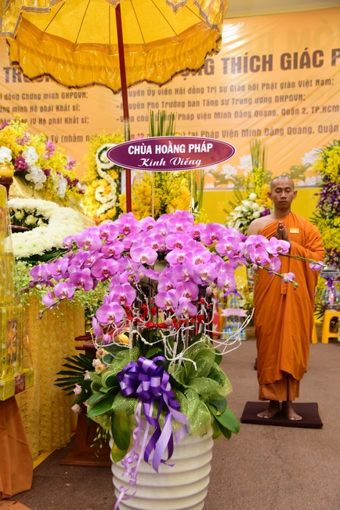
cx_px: 170
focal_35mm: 38
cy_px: 255
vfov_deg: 50.7
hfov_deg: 35.1
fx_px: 538
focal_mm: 38
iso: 1250
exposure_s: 1/30
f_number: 4
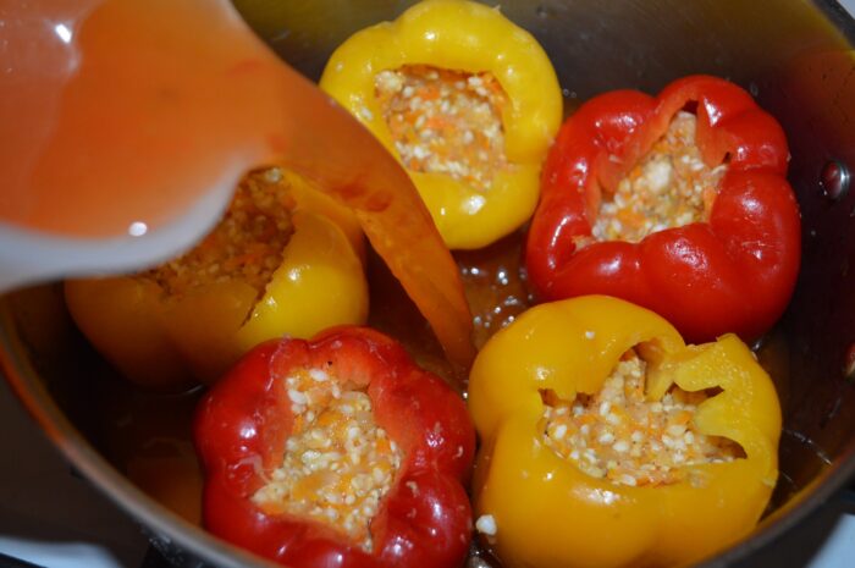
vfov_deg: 34.1
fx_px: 925
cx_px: 428
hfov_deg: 49.6
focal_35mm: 39
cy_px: 284
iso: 1100
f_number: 4.2
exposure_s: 1/60
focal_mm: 26
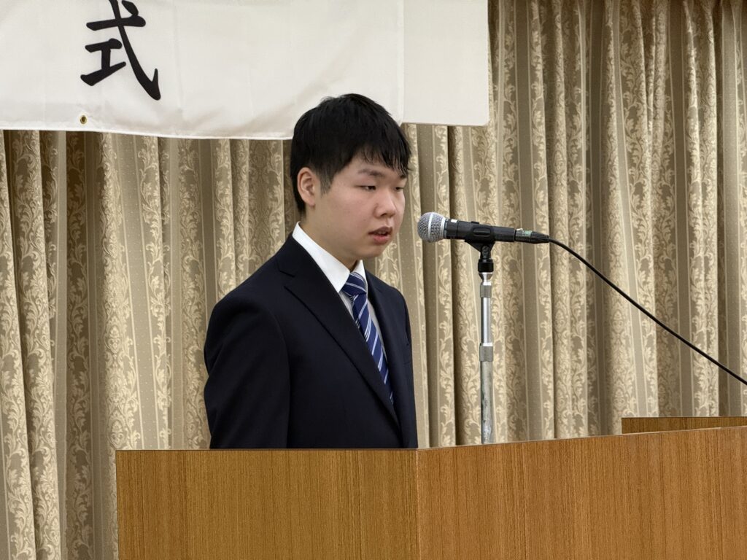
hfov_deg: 16.4
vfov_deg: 12.3
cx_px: 374
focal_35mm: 120
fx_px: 2590
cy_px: 280
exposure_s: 1/50
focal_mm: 15.66
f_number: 2.8
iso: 640
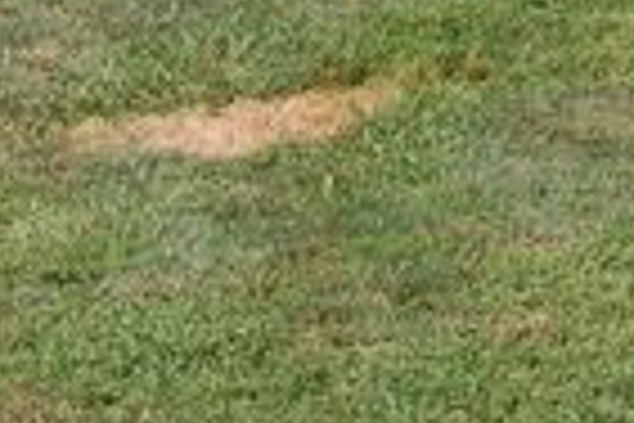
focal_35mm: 221
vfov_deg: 6.0
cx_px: 917
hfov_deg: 9.1
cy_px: -441
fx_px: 3892
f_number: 9
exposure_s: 1/320
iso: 200
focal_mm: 26
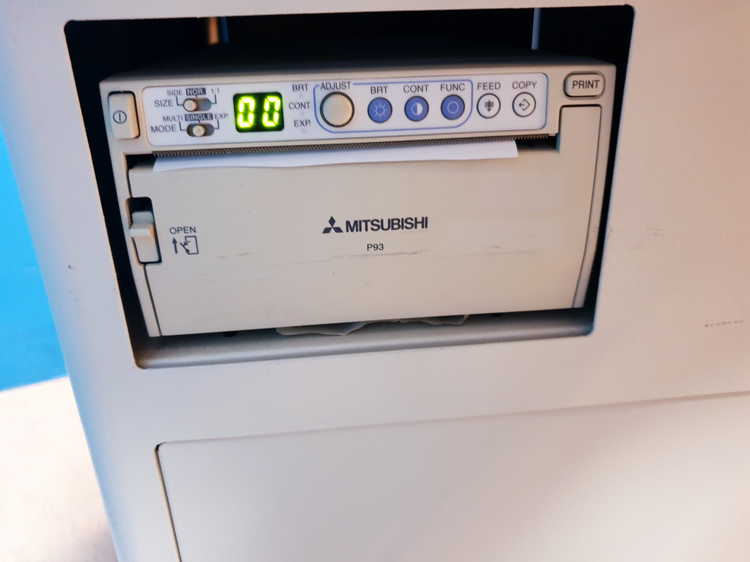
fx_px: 563
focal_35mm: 26
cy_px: 281
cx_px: 375
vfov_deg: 53.1
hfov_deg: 67.3
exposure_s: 1/17
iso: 320
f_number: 1.5
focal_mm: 4.3
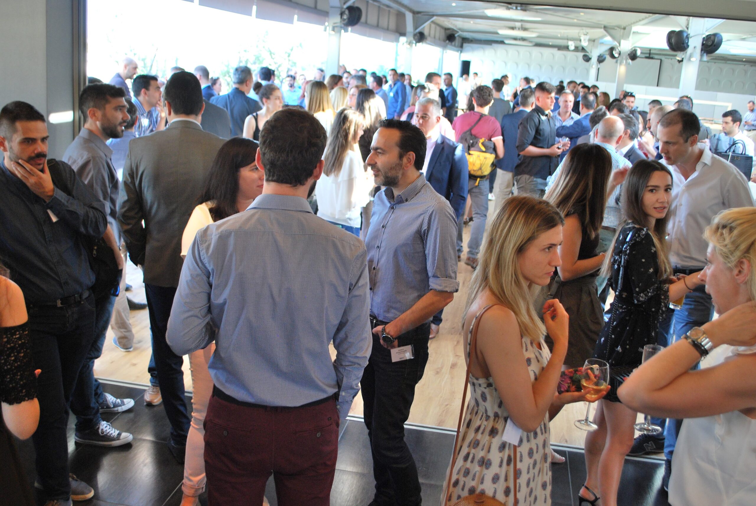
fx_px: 820
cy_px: 253
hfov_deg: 49.5
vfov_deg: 34.3
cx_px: 378
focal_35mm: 39
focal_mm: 26
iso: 400
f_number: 4.2
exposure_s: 1/50
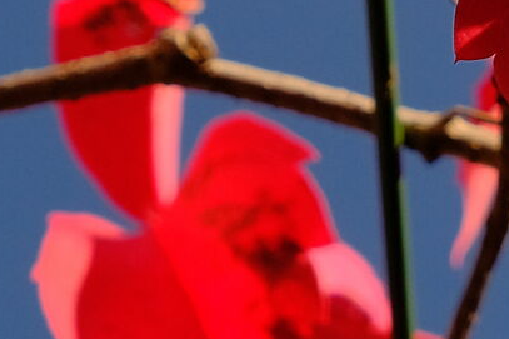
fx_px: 8169
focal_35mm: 578
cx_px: 764
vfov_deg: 2.4
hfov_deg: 3.6
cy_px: -163
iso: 320
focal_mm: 65.2
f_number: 5.6
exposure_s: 1/340
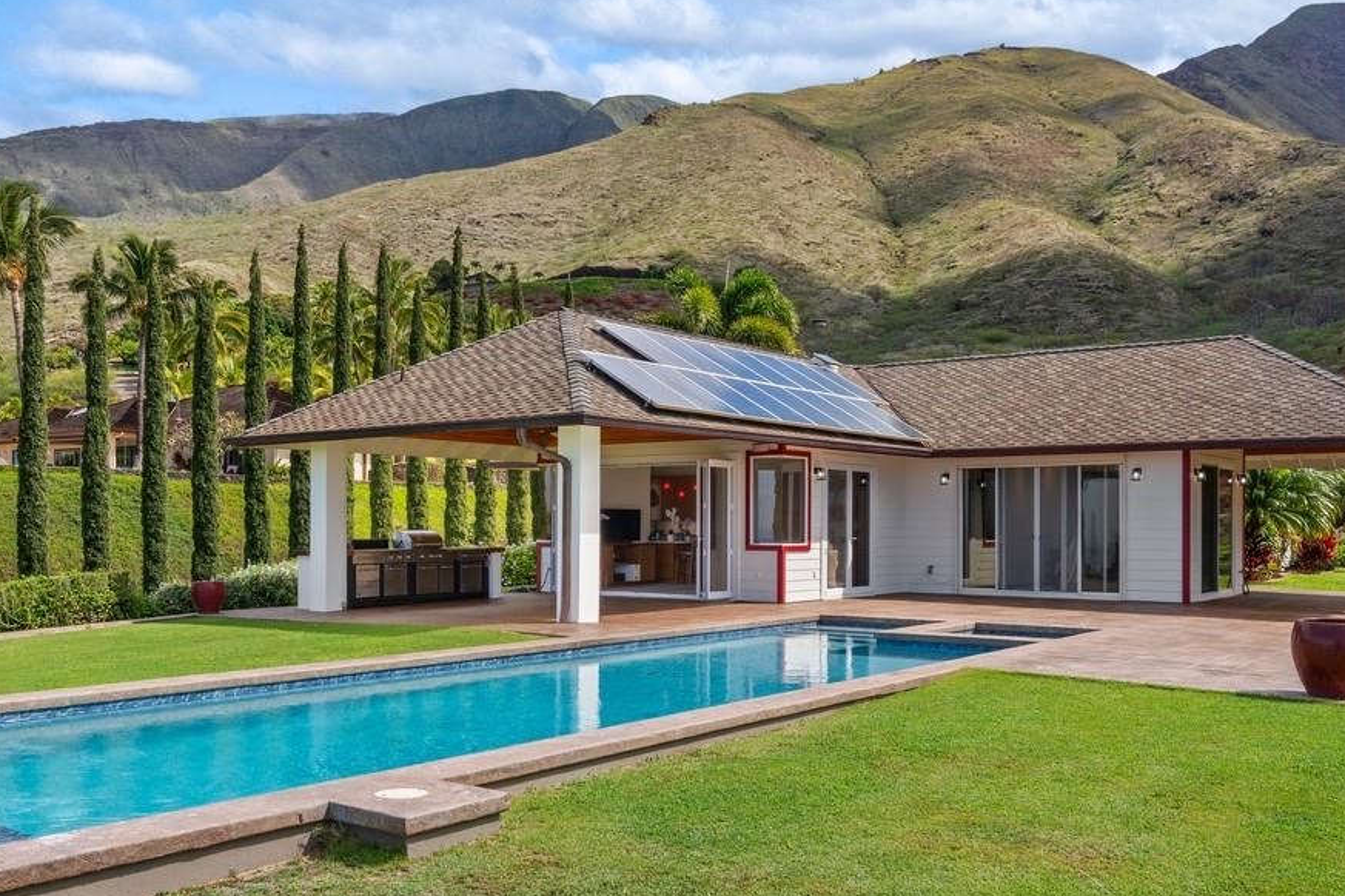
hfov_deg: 57.2
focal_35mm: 33
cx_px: 690
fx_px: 1233
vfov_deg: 39.9
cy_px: 520
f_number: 8
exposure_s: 1/200
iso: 100
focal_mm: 16
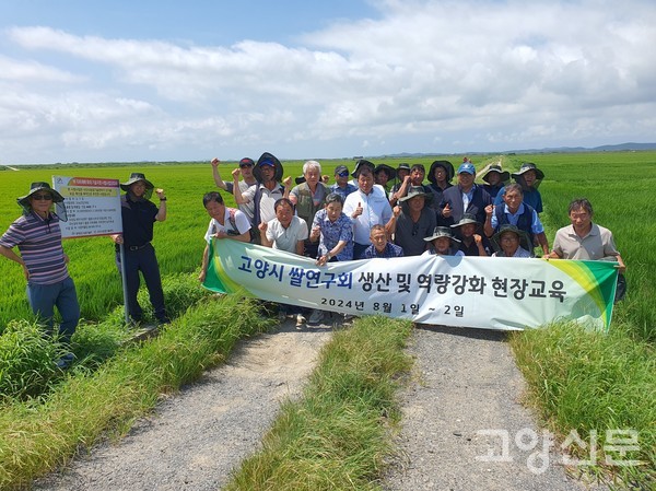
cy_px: 246
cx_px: 328
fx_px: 492
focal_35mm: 26
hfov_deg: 67.3
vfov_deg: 53.0
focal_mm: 4.3
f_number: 2.4
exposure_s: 1/1667
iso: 50
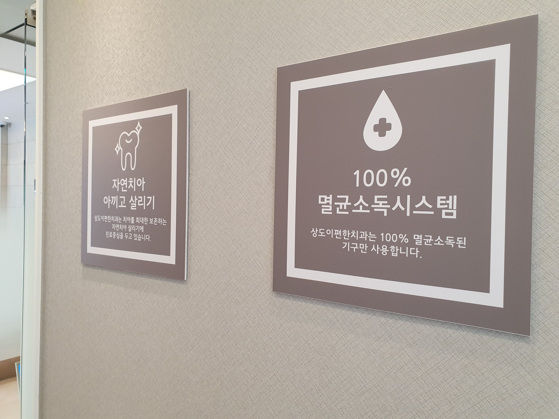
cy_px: 210
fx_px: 420
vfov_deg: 53.1
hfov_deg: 67.3
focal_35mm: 26
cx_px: 280
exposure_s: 1/120
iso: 250
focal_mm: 4.32
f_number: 2.4
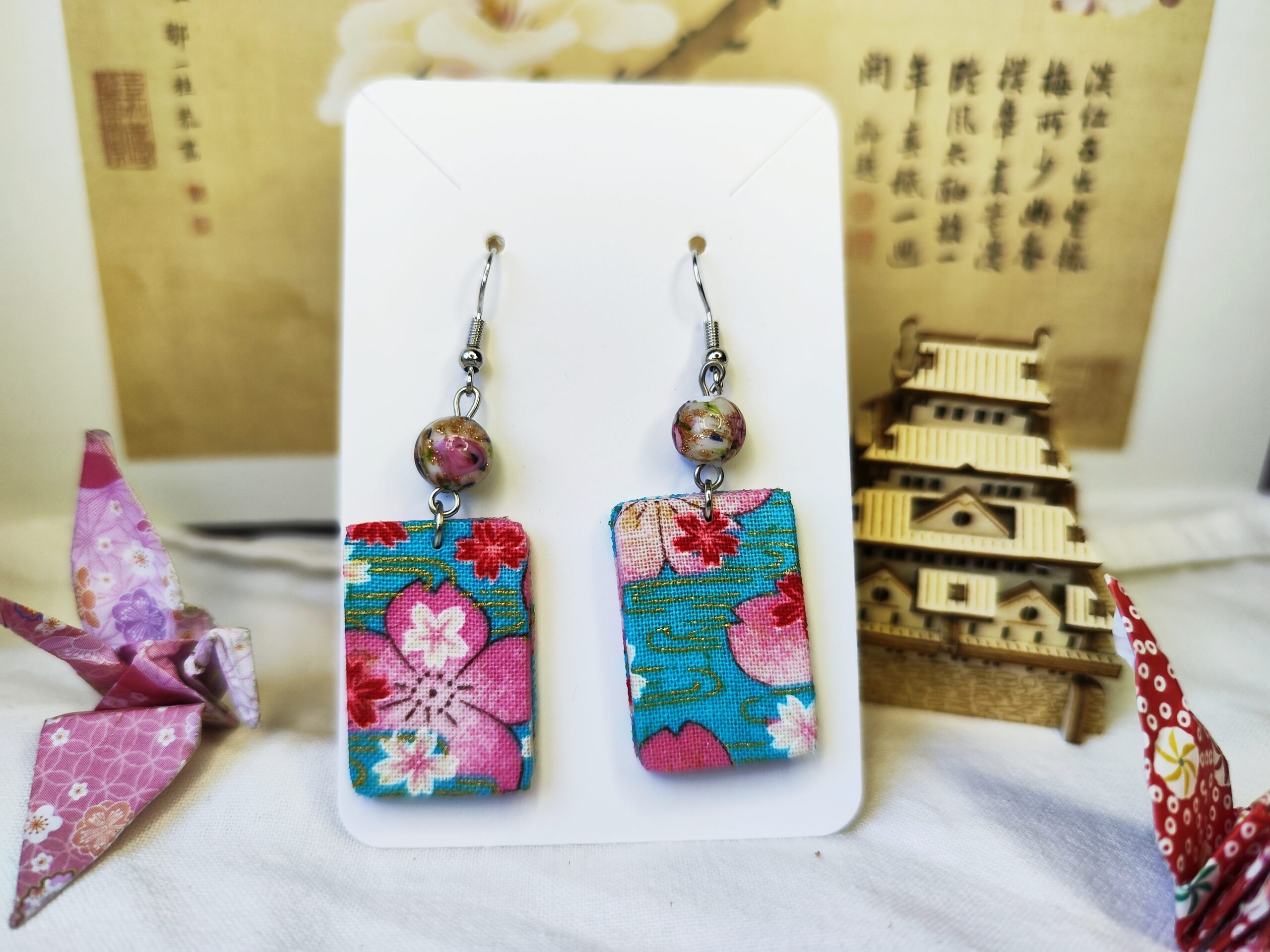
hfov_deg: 73.9
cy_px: 476
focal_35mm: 23
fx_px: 844
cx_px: 635
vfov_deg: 58.9
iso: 193
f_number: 1.69
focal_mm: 7.01
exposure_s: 1/100
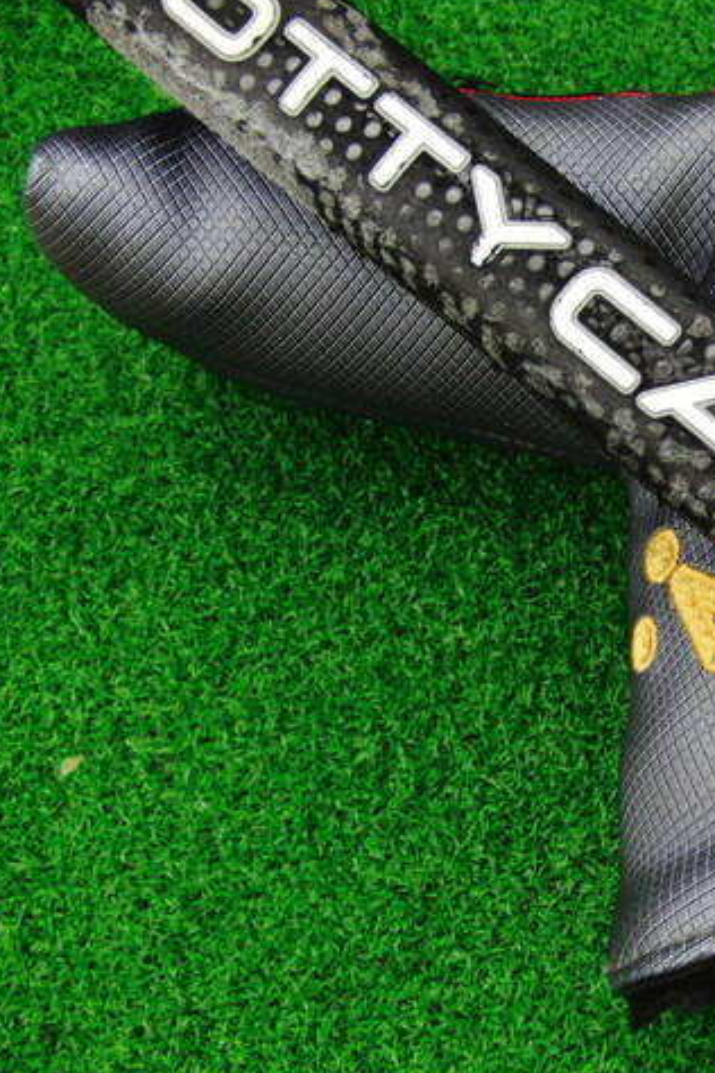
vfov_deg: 38.2
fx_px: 1549
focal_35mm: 52
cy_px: 534
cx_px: 710
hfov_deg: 24.8
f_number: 3.6
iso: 400
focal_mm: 6.42
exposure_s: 1/40
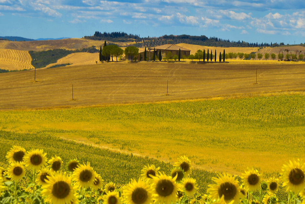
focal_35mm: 153
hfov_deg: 13.4
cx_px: 215
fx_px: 1297
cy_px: 56
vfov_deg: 9.0
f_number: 22
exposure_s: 1/125
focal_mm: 60
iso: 100
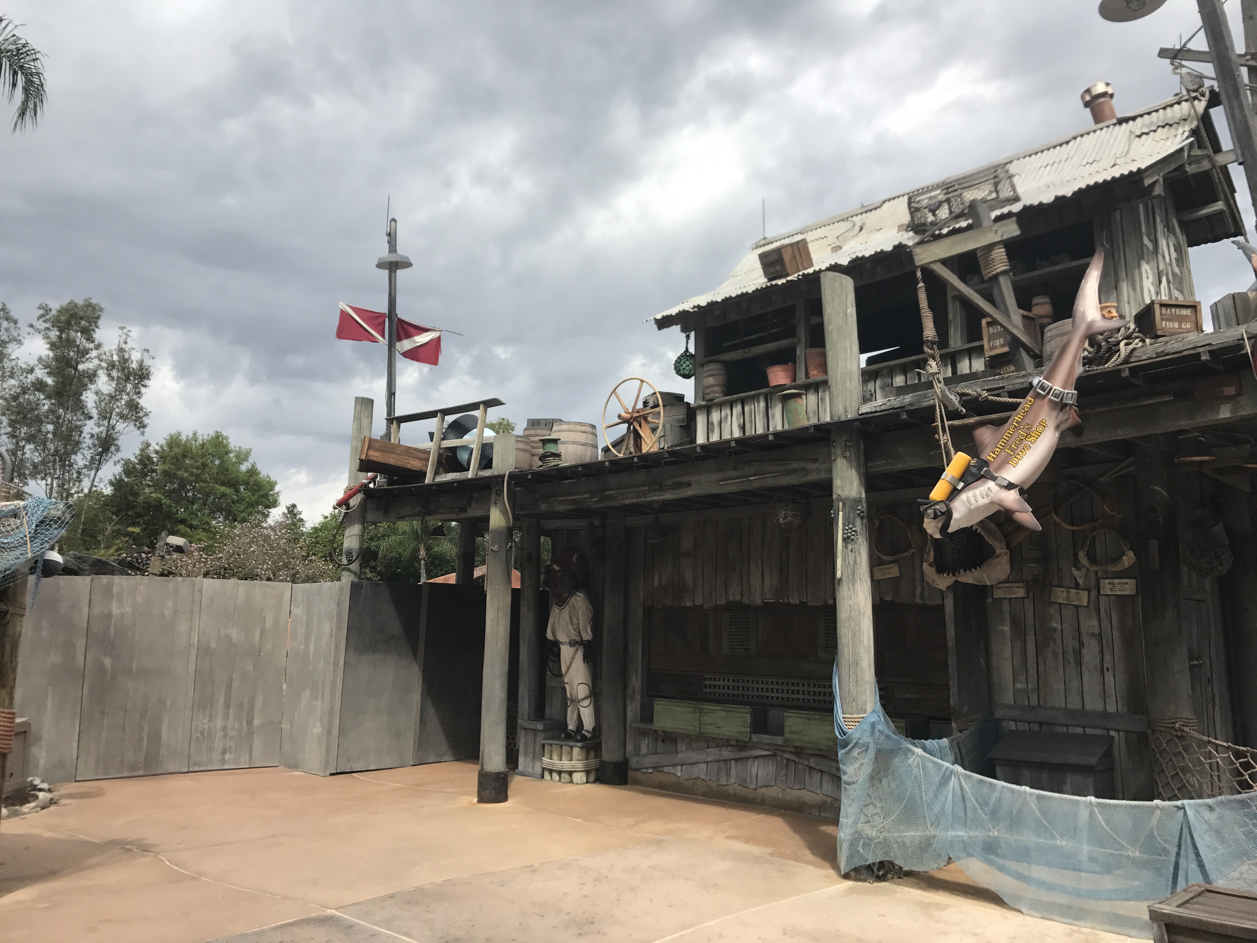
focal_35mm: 28
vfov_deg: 49.7
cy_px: 472
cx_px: 628
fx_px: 1017
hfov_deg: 63.4
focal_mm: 3.99
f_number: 1.8
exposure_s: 1/1953
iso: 20
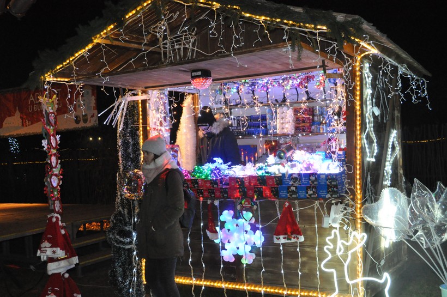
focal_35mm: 42
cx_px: 224
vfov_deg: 31.8
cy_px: 148
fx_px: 521
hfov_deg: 46.4
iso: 3200
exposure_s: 1/80
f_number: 5
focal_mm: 28
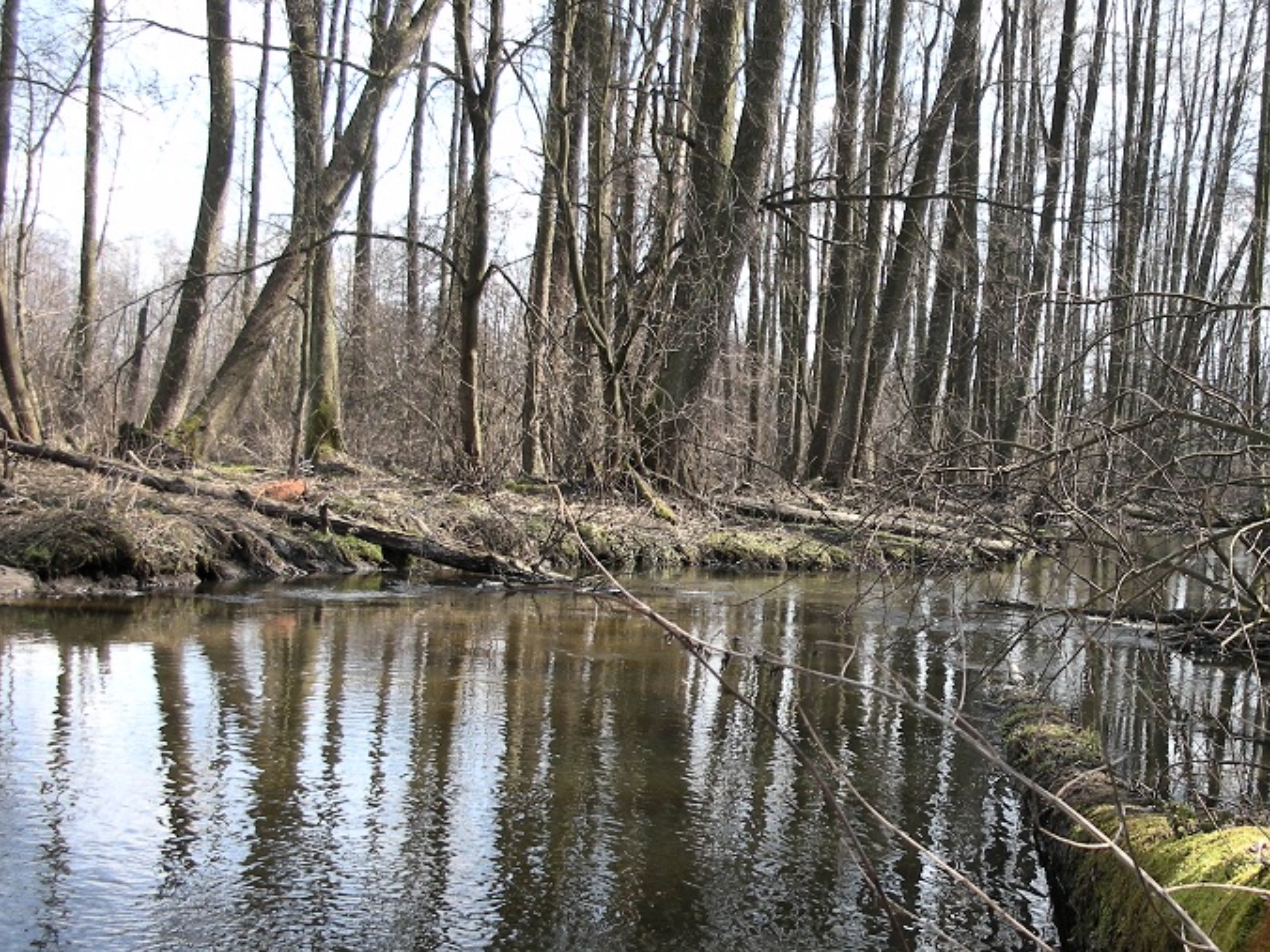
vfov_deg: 27.4
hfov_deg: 35.9
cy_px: 607
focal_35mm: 53
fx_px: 1944
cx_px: 808
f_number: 2.8
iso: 50
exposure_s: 1/174
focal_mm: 5.8
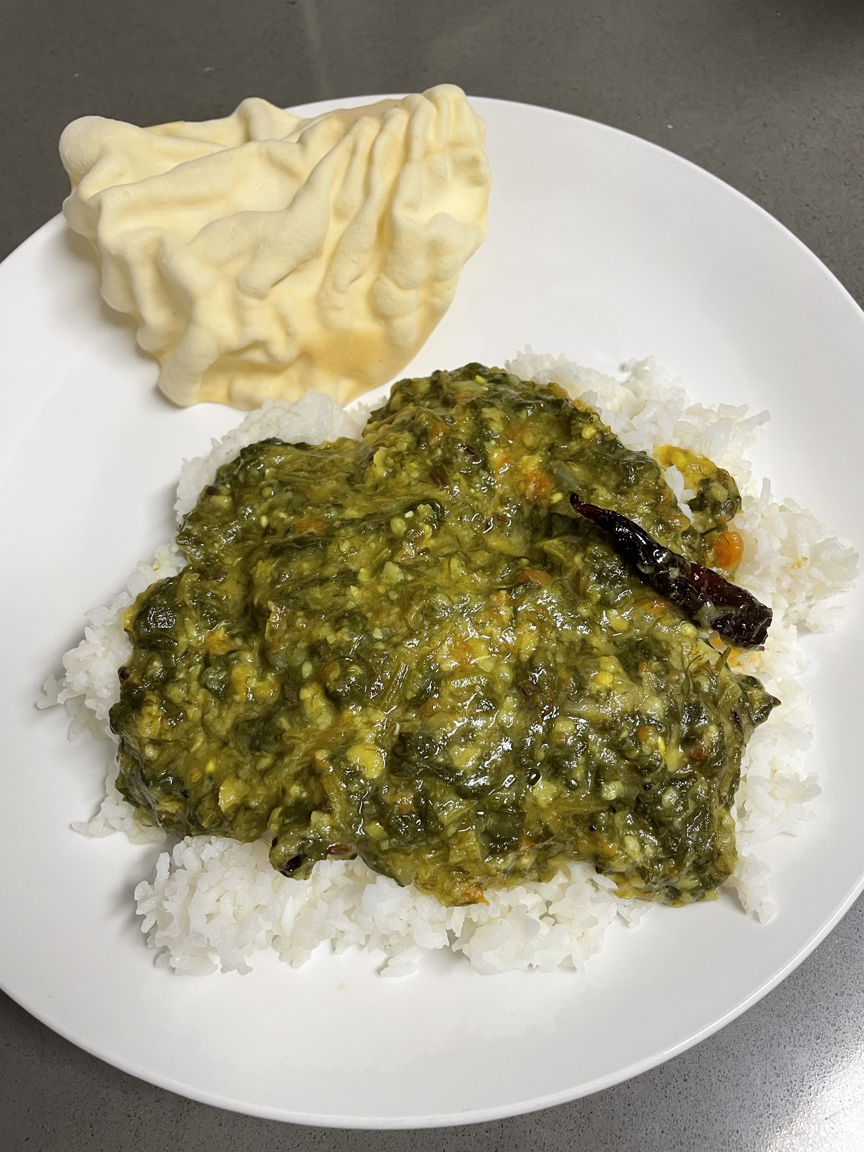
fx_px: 865
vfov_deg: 67.3
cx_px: 432
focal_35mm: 26
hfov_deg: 53.1
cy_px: 576
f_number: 1.6
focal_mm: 4.2
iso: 80
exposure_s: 1/60
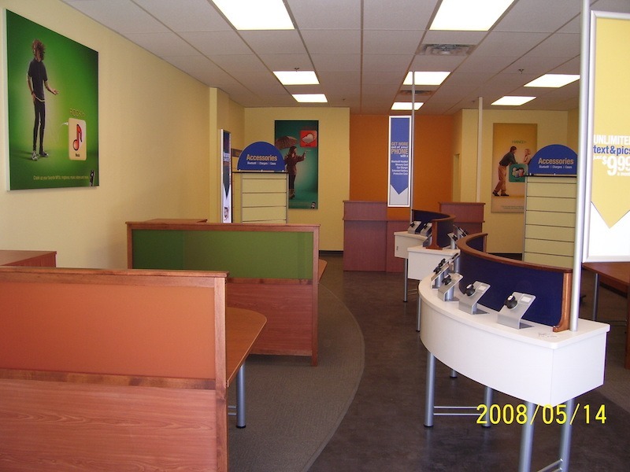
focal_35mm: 34
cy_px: 236
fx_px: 619
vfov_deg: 41.8
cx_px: 315
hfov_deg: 54.0
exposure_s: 1/60
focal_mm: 5.6
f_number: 2.7
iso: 80
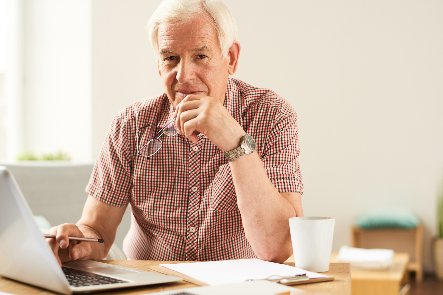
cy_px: 145
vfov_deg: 23.0
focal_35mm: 59
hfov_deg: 33.9
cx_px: 219
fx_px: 726
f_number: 2.8
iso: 160
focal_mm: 58
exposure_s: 1/160
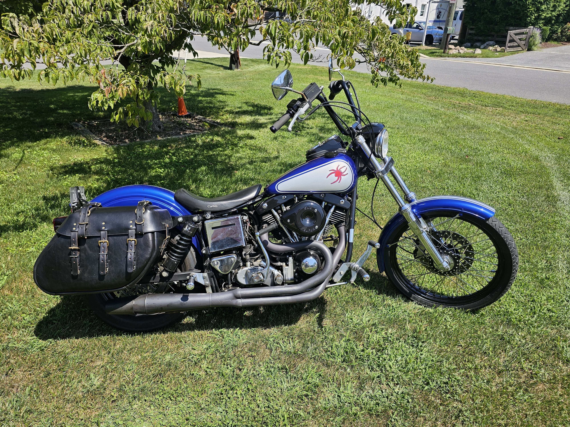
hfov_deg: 73.9
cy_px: 214
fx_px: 379
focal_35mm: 23
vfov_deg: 58.9
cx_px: 285
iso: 10
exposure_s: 1/507
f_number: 1.7
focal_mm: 6.3
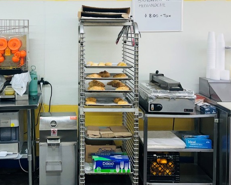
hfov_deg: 40.5
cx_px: 72
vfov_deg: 32.7
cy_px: 44
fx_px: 308
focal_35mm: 45
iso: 64
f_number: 1.5
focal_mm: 5.7
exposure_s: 1/120
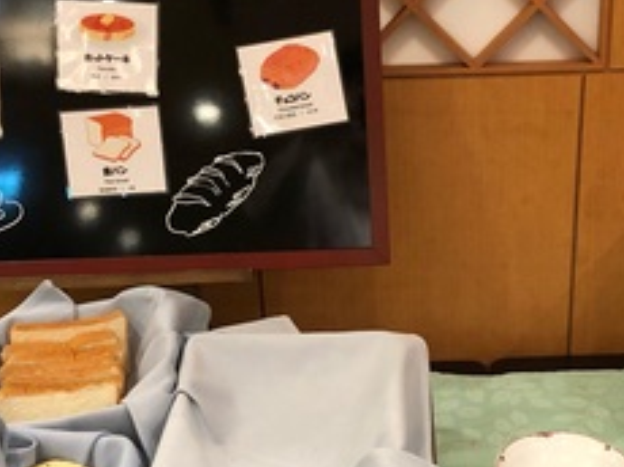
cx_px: 411
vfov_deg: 22.5
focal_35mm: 65
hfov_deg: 29.7
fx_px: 1170
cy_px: 296
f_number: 1.8
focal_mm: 4
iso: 80
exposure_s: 1/15
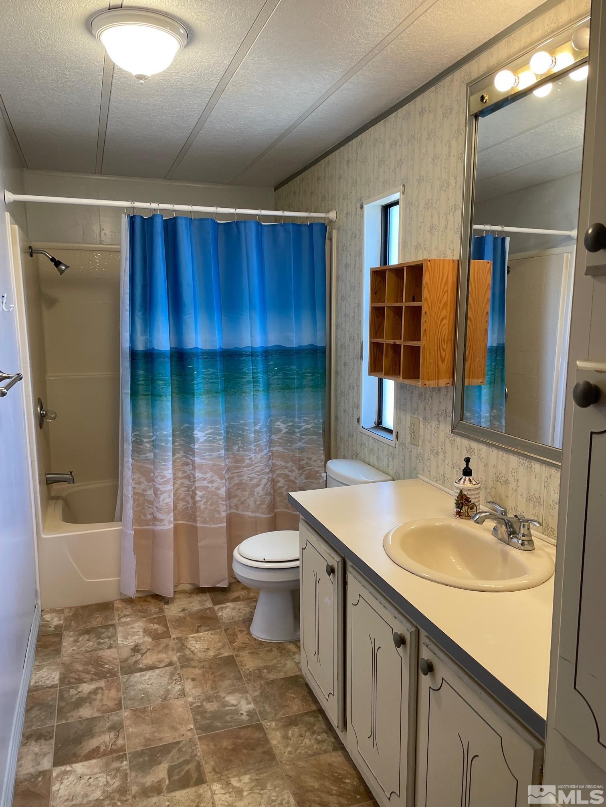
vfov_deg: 67.3
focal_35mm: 26
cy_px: 404
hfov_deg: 53.1
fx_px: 607
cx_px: 303
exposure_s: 1/120
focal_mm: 4.2
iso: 125
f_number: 1.6
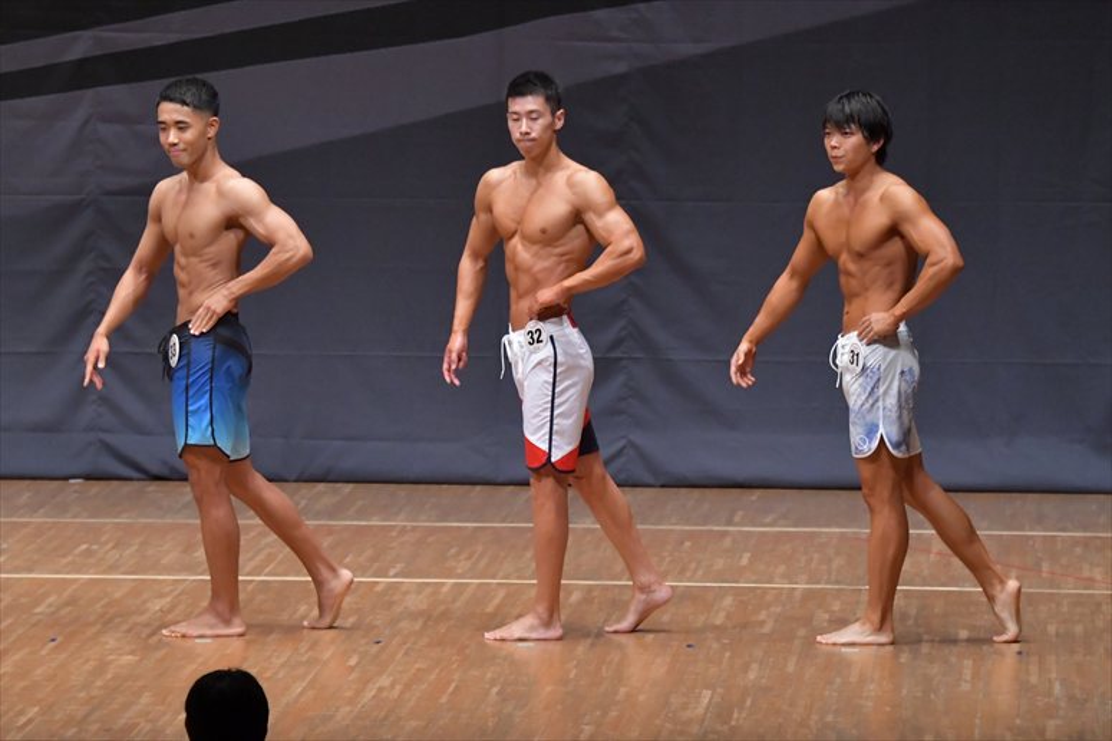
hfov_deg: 8.6
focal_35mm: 240
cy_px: 370
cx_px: 556
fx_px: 7410
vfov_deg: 5.7
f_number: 5.6
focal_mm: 160
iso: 6400
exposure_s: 1/400
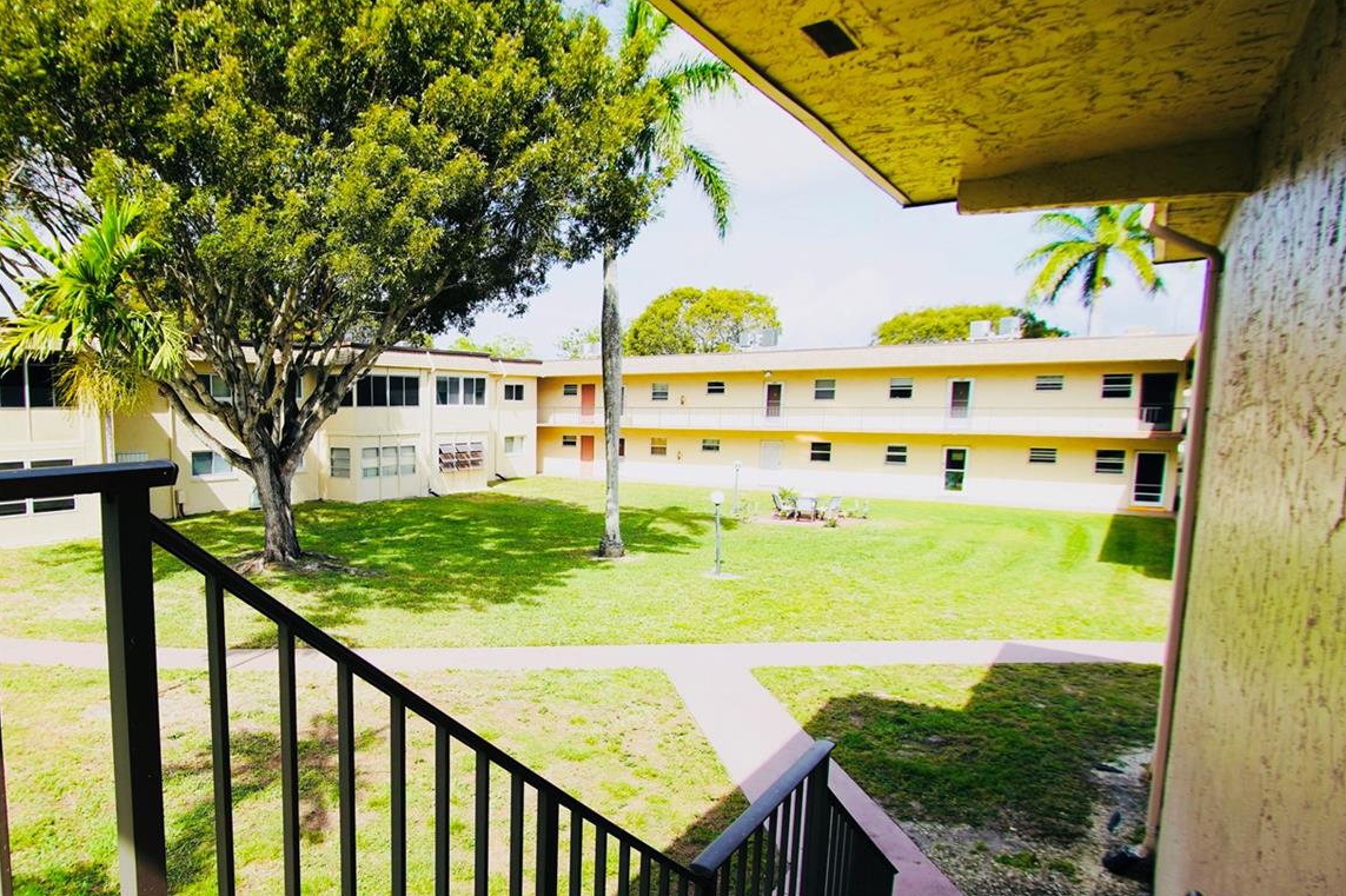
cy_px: 502
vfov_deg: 59.3
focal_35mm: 21
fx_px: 785
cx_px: 412
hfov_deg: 77.7
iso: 100
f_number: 7.1
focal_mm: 10
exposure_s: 1/200
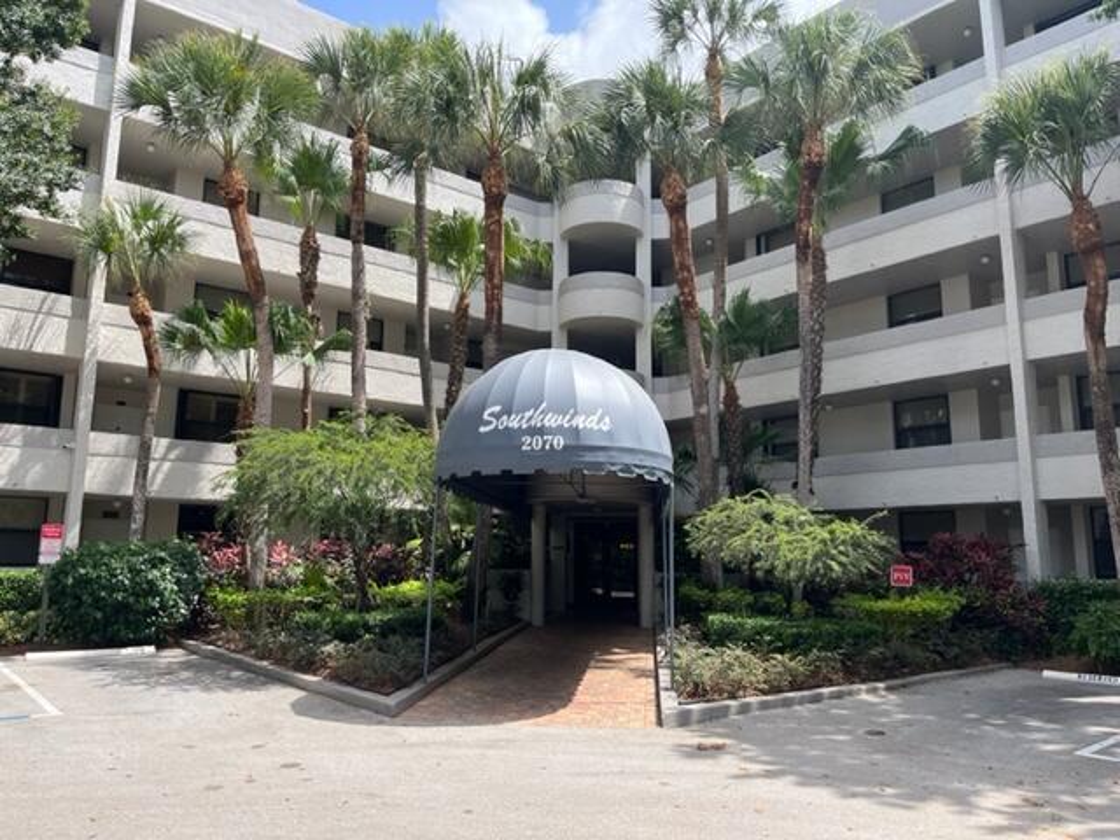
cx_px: 560
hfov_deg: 67.3
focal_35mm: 26
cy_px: 420
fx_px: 841
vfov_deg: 53.1
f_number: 1.6
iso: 50
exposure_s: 1/1458
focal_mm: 5.1
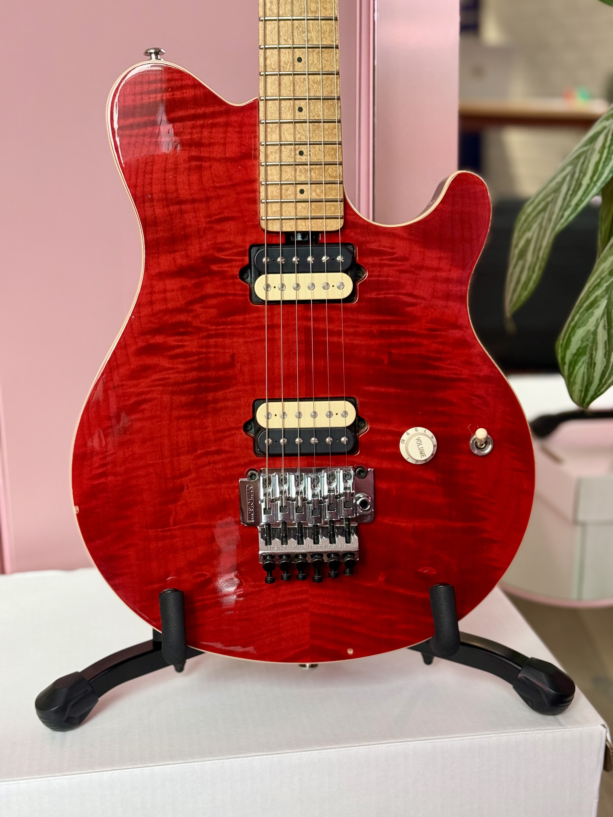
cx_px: 306
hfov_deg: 30.3
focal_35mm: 48
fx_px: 1133
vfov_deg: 39.7
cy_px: 408
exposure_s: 1/50
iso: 200
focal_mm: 6.76
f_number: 1.78
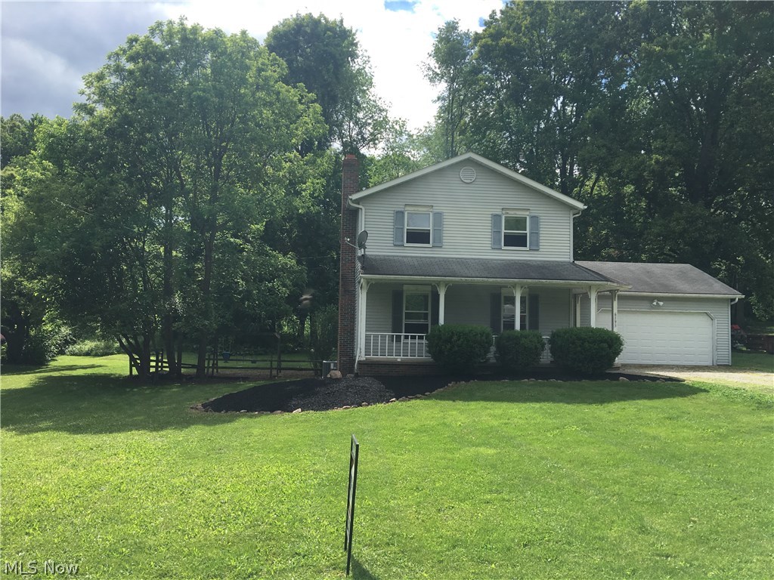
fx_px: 648
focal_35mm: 29
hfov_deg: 61.7
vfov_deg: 48.2
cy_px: 290
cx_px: 387
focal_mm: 4.15
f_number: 2.2
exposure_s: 1/1304
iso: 25
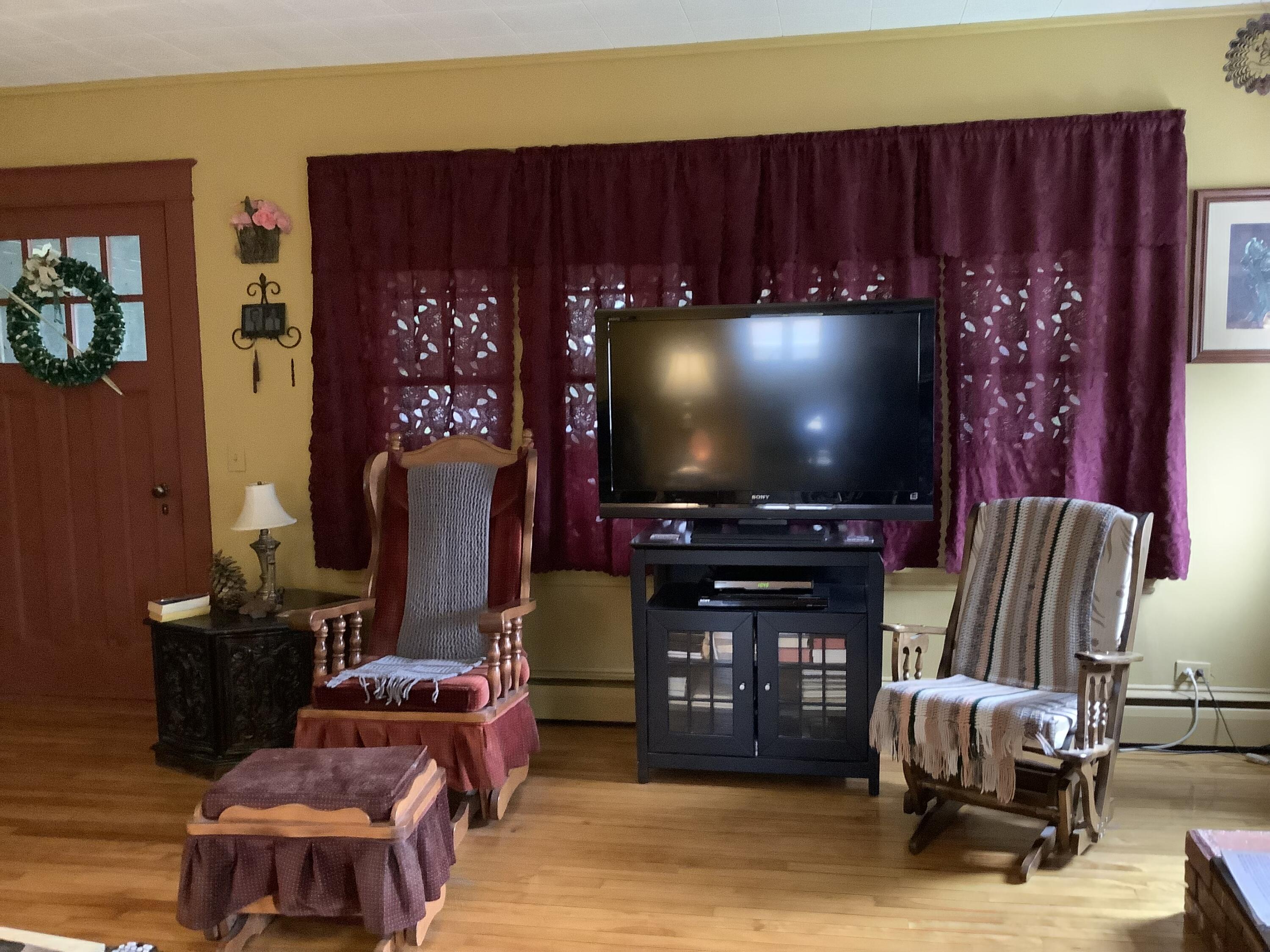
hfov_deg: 58.4
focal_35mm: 31
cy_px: 476
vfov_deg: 45.4
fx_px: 1137
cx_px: 635
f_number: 2.4
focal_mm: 3.3
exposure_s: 1/17
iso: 640
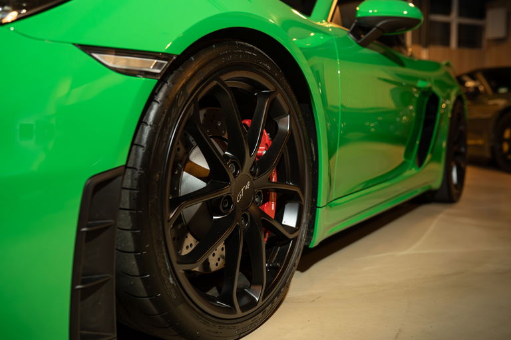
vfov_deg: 37.9
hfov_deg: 54.4
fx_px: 497
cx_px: 256
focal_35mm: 35
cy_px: 170
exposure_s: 1/50
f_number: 2.8
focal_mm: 35
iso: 2000
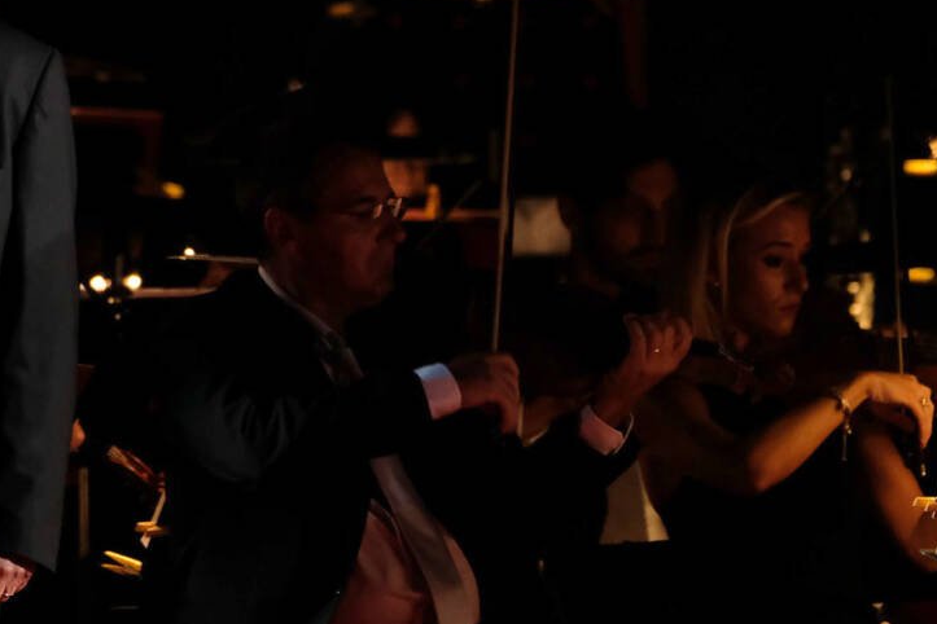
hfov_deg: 3.1
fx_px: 17411
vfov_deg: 2.1
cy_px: 240
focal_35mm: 669
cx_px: 205
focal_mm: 268.8
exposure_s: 1/160
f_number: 6.4
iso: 3200
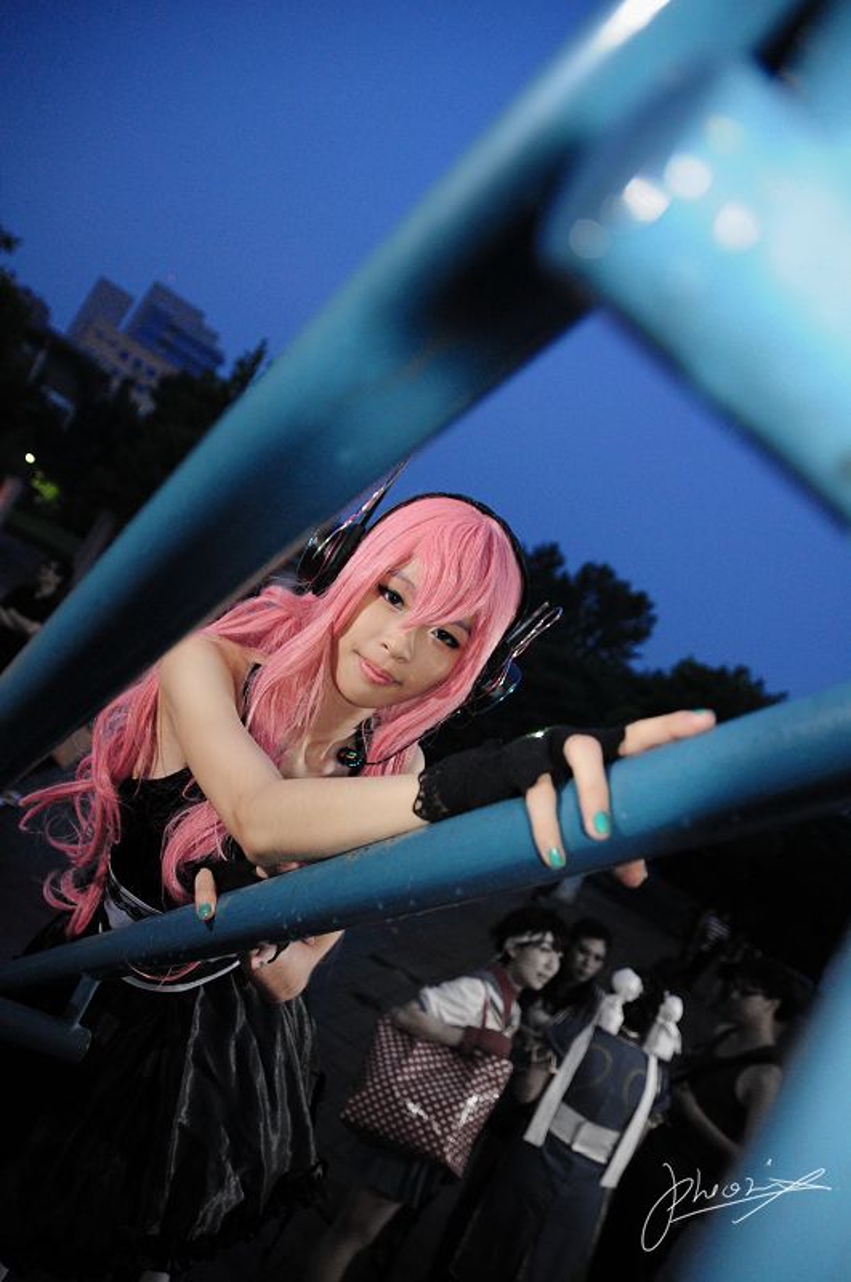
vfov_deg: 70.5
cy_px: 641
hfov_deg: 50.3
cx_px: 426
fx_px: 907
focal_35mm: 26
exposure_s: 1/60
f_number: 2.8
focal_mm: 17
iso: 1600
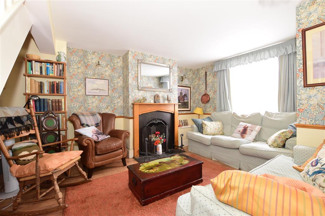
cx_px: 162
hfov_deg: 100.4
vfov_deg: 77.3
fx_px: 135
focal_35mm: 15
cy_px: 108
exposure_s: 1/6
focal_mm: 10
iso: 640
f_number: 6.3
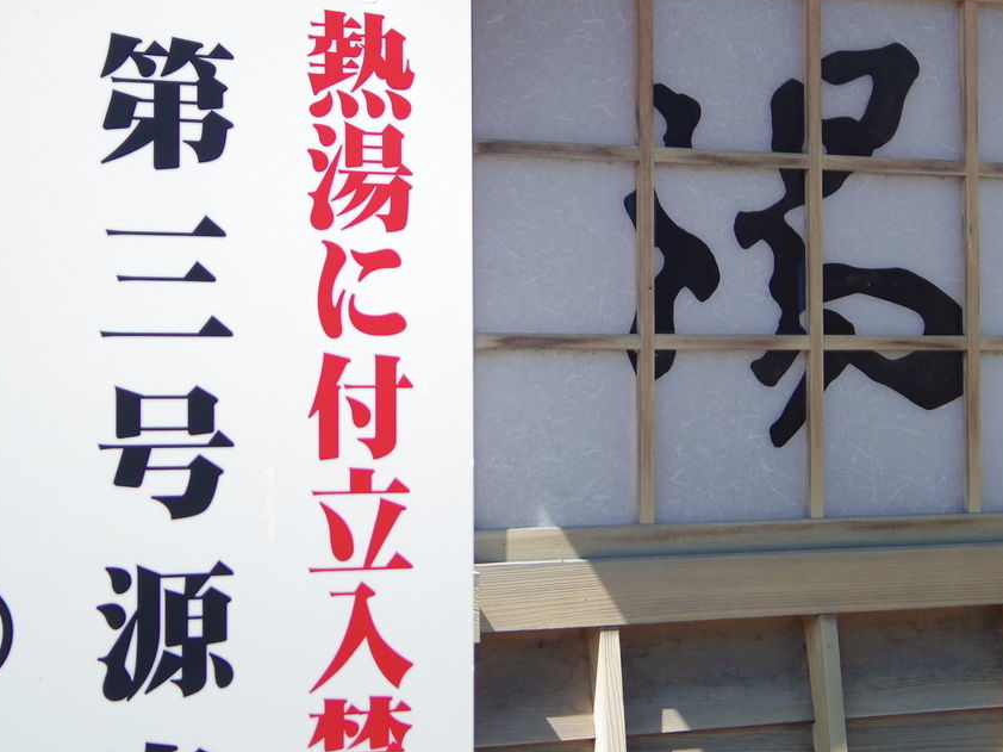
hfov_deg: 29.0
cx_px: 478
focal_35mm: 67
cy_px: 298
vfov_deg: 21.9
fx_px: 1941
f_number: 1.9
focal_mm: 8.5
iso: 125
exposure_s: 1/1600
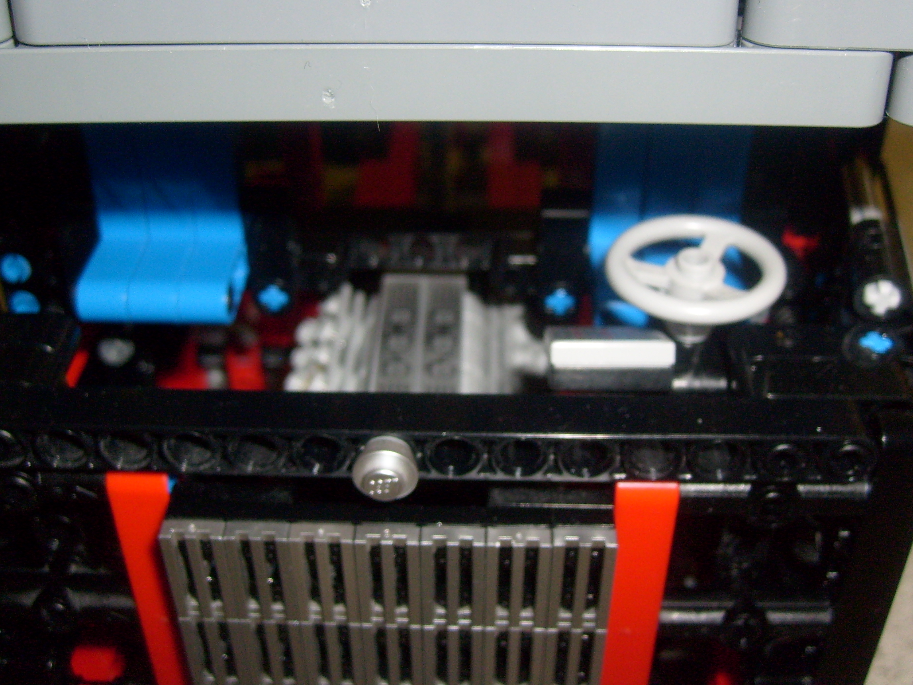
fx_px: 1134
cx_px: 472
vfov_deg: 33.6
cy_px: 301
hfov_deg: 43.8
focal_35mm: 43
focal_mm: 5.8
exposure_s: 1/45
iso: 100
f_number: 2.8
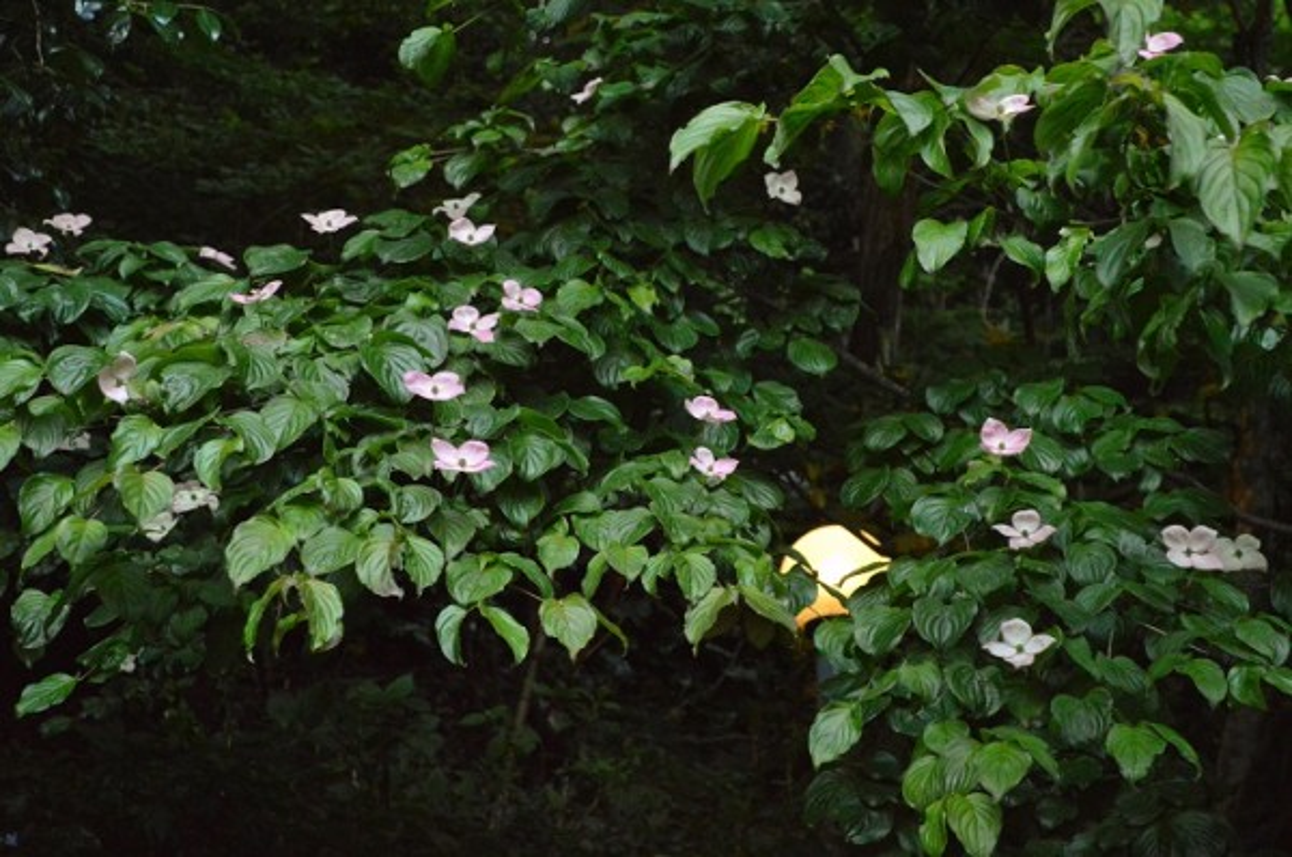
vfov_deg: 23.7
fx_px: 2042
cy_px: 428
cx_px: 646
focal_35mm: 57
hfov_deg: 35.1
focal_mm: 38
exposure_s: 1/100
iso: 3200
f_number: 5
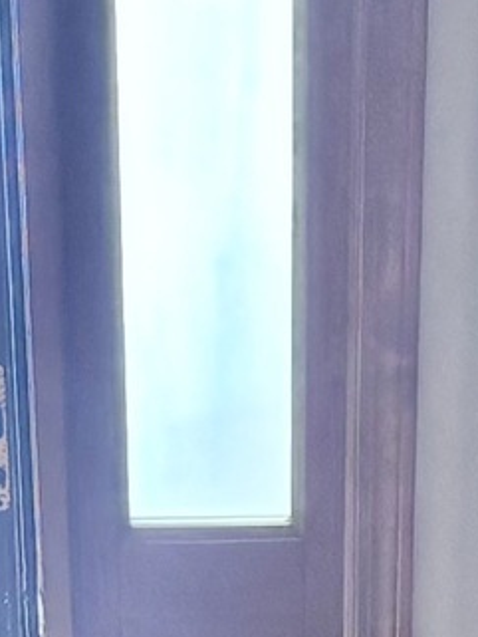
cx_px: 411
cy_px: 1921
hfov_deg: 6.0
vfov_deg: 7.1
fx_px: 4581
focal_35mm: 249
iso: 200
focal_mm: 5.96
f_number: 1.6
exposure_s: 1/60
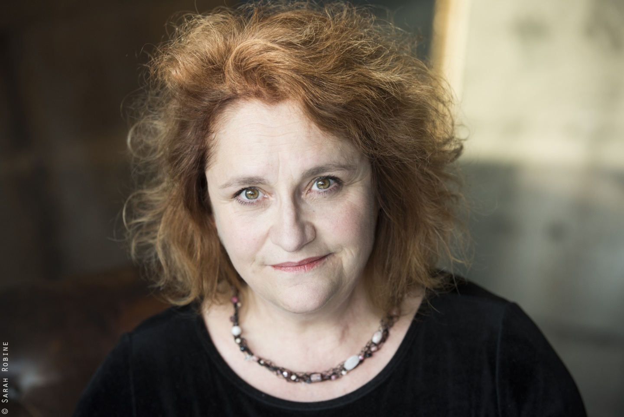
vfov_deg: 11.4
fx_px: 2081
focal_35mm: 120
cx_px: 312
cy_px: 208
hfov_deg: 17.1
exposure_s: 1/400
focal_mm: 120
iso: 800
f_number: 3.5
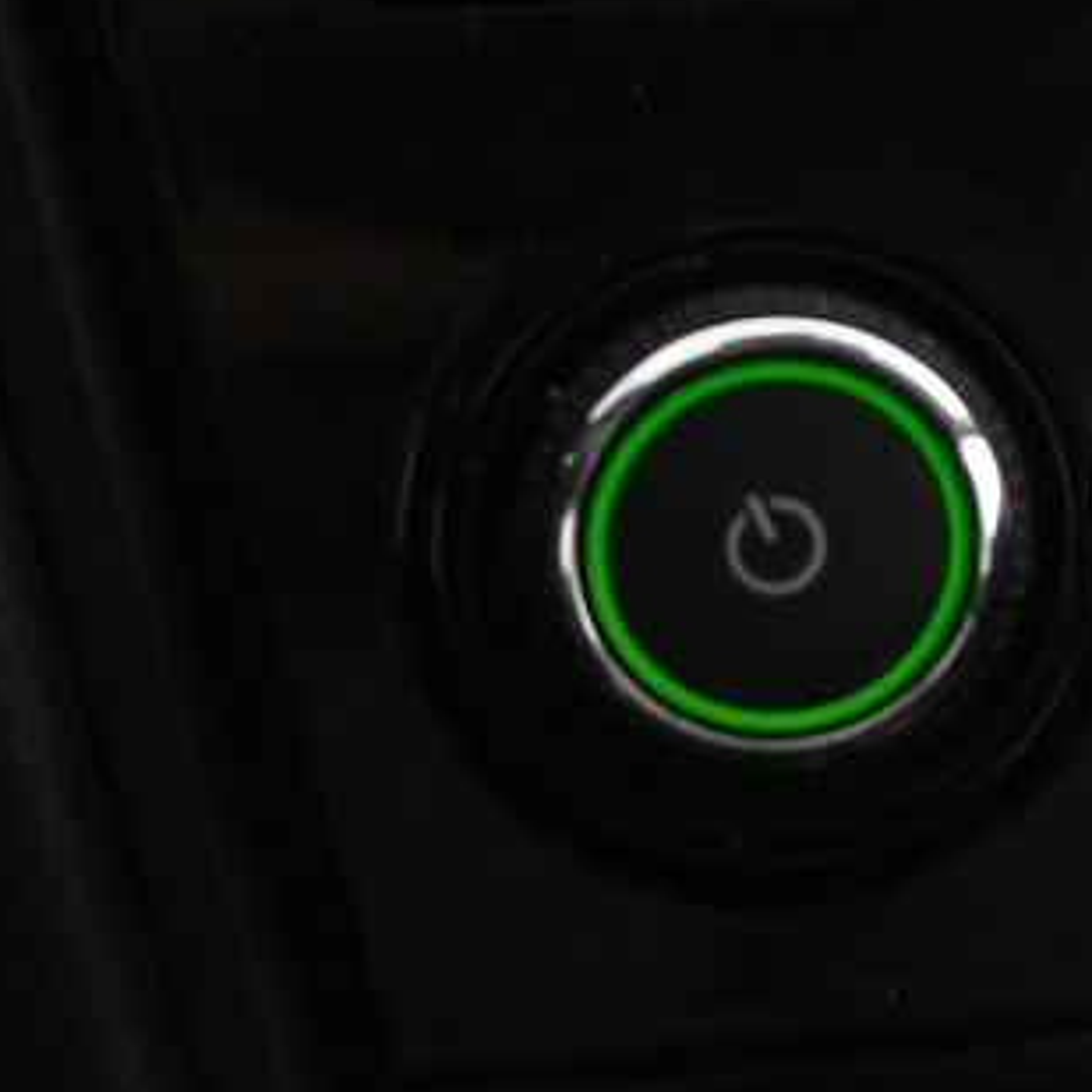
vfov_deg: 9.8
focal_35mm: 177
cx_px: 2417
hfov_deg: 9.1
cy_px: 42
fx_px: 6330
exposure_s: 1/40
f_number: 4.5
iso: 2500
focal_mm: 26.5
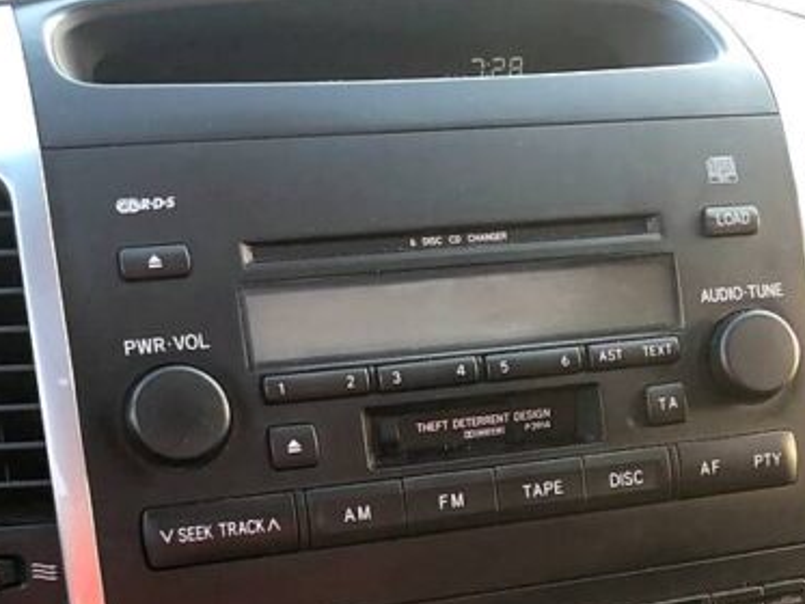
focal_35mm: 60
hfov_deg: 32.1
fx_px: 1396
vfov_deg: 23.6
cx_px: 470
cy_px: 572
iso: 40
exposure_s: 1/17
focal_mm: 4
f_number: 1.8
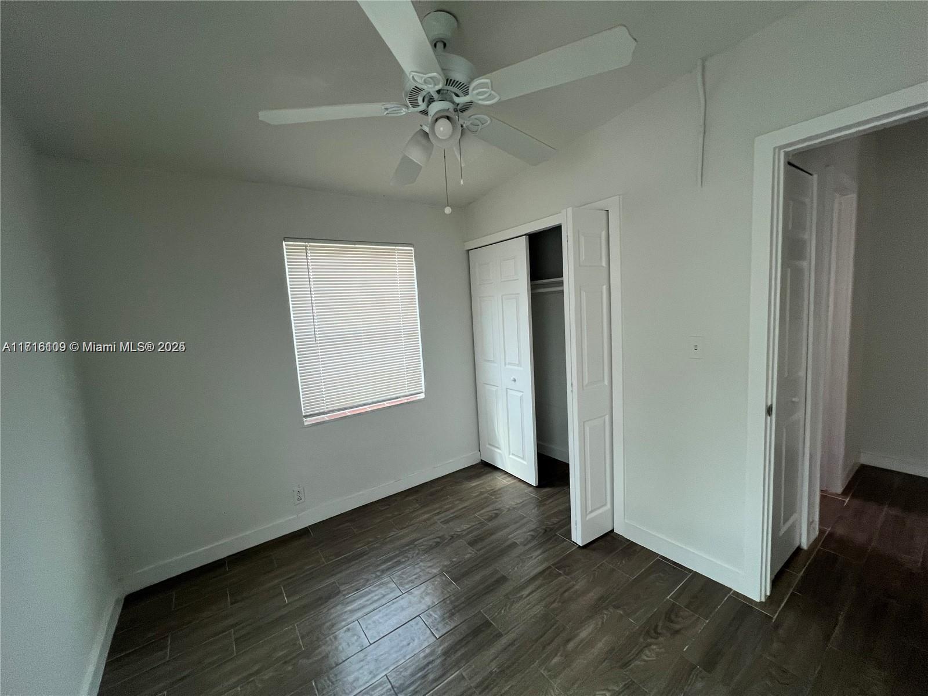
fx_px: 349
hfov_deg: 106.2
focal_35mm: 13
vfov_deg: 89.9
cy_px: 348
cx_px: 464
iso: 160
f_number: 1.8
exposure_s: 1/99
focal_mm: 1.57
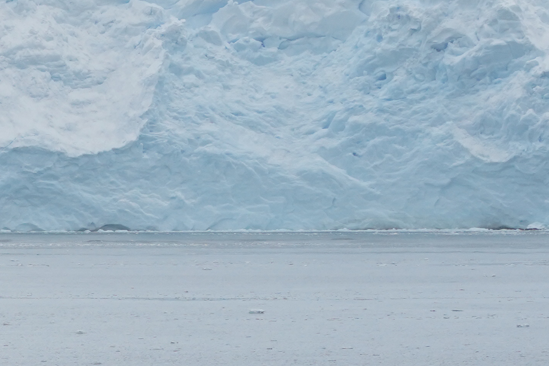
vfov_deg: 3.2
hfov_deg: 4.8
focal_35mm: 423
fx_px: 6450
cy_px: 520
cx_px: -229
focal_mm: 101
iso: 2000
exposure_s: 1/2000
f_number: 5.6
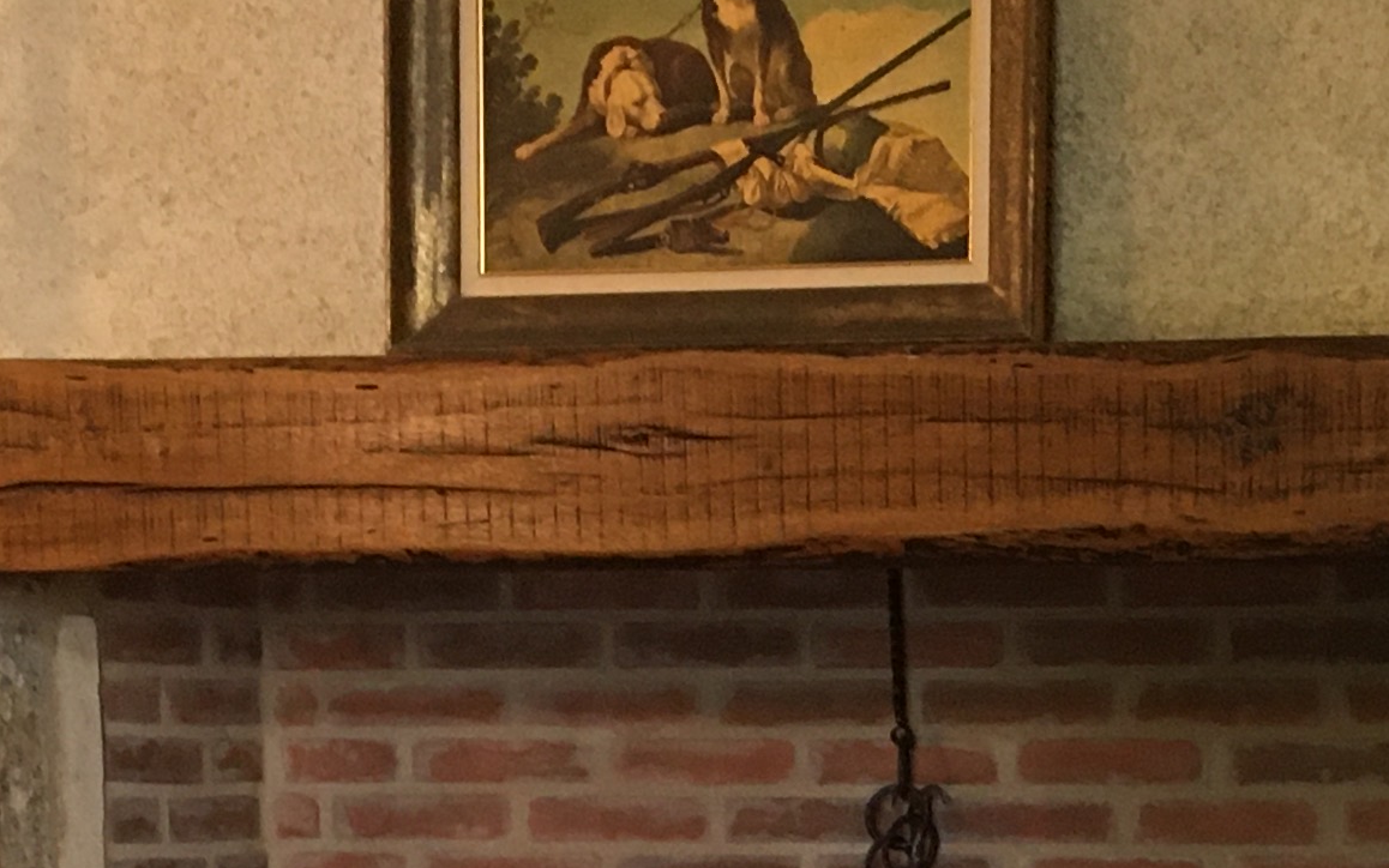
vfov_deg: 11.8
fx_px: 4051
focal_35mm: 107
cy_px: 1237
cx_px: 1131
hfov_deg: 19.2
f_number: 2.2
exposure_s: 1/33
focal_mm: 4.15
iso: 200
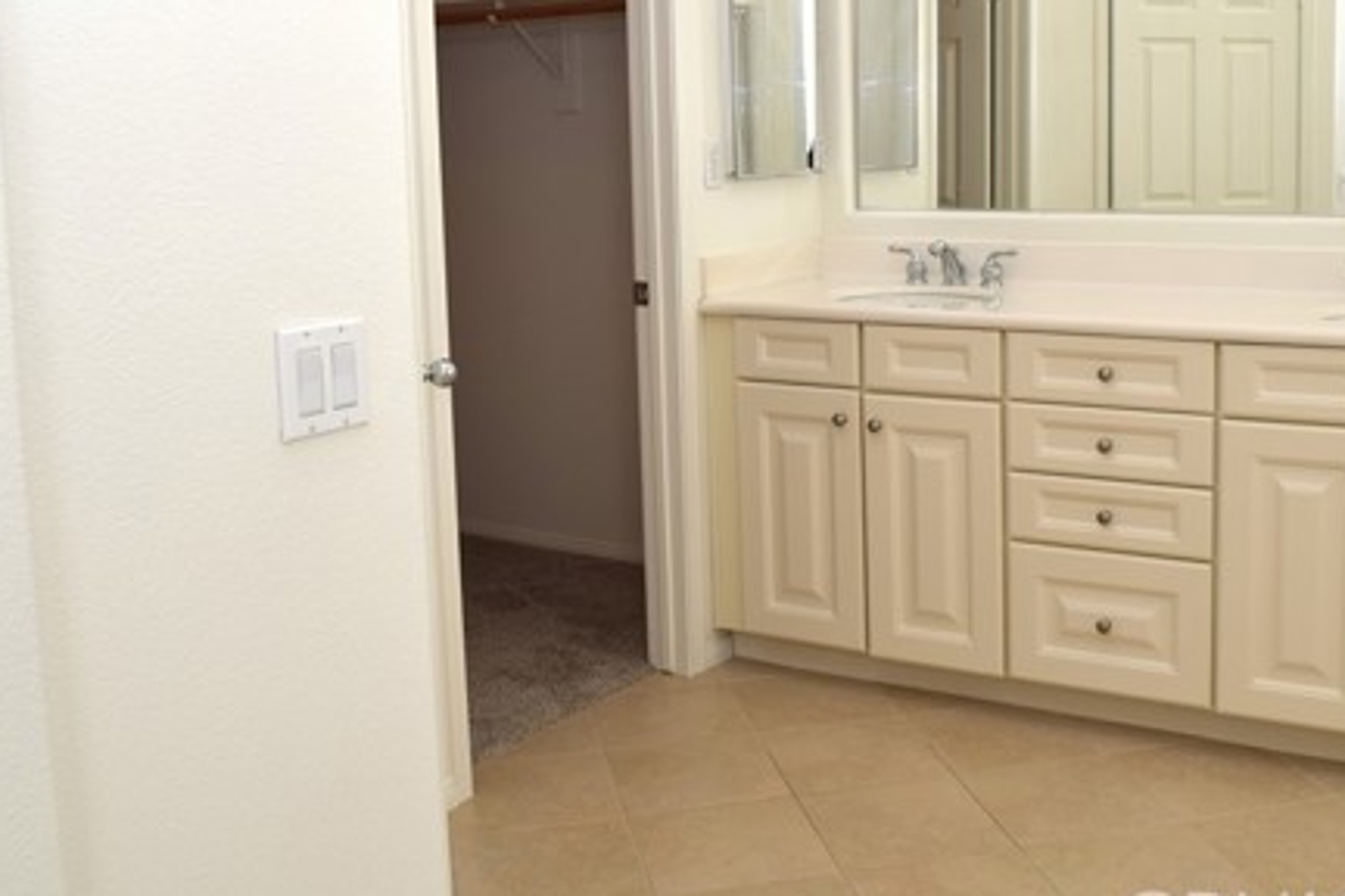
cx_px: 781
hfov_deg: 48.3
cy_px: 300
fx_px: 1494
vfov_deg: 33.1
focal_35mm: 40
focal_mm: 18
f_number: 6.3
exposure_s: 1/80
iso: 200
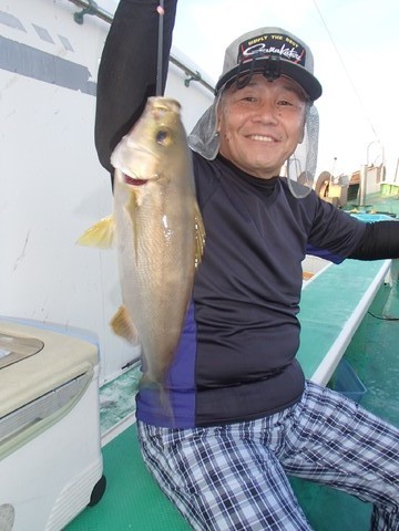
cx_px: 200
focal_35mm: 28
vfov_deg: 63.4
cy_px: 266
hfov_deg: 49.7
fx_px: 430
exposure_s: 1/100
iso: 100
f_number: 3.9
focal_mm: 5
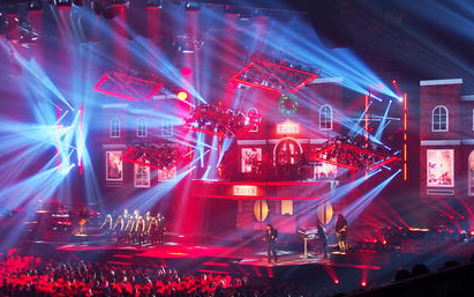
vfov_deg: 22.4
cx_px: 236
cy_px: 154
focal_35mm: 58
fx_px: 749
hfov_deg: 35.1
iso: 200
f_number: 2.8
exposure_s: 1/100
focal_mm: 10.8
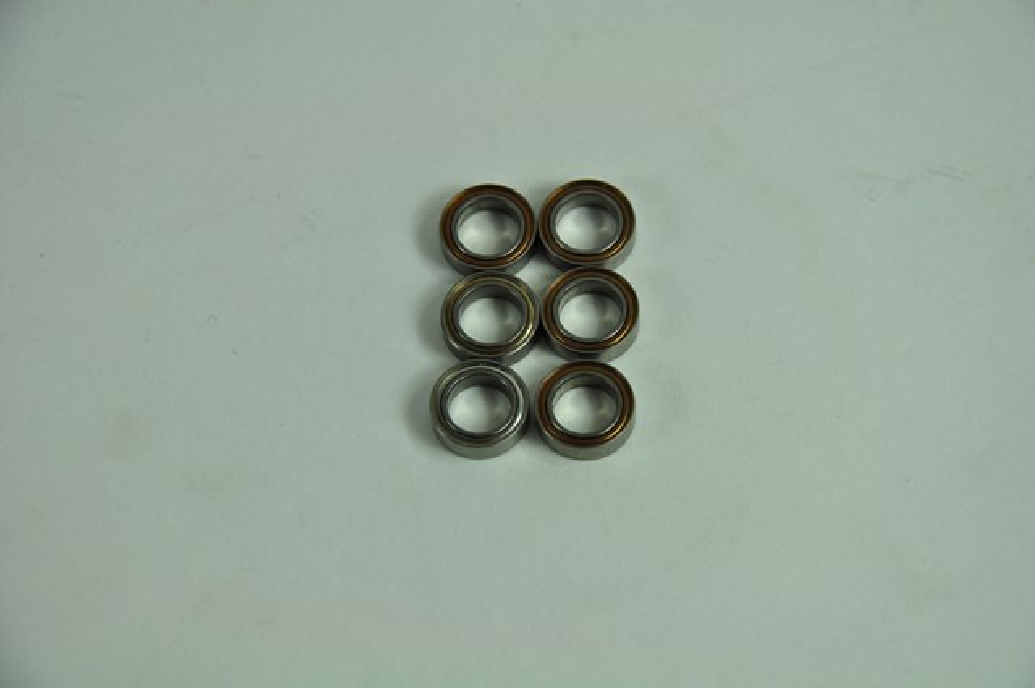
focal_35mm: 158
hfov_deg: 13.1
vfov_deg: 8.7
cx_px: 518
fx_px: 4522
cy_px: 344
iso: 400
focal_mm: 105
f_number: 9
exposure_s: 1/160
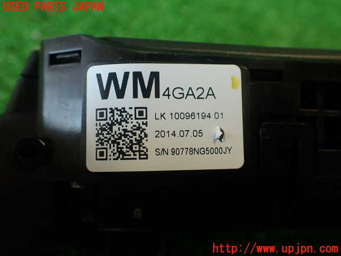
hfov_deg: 56.8
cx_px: 170
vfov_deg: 44.2
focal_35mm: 32
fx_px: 315
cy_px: 128
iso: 200
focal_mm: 5.79
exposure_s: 1/50
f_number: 2.4
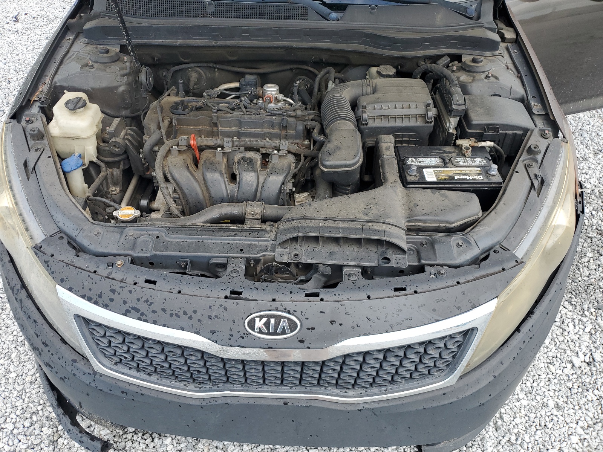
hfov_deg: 67.3
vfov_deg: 53.1
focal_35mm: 26
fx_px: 453
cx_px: 302
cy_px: 226
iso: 50
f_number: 1.5
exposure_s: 1/714
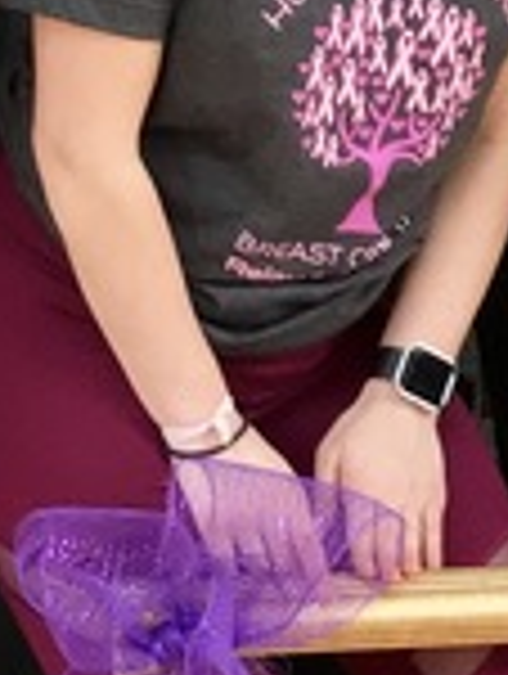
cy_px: 99
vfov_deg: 11.0
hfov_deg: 8.3
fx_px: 3493
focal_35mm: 179
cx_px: 369
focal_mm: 3.99
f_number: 1.8
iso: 40
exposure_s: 1/120
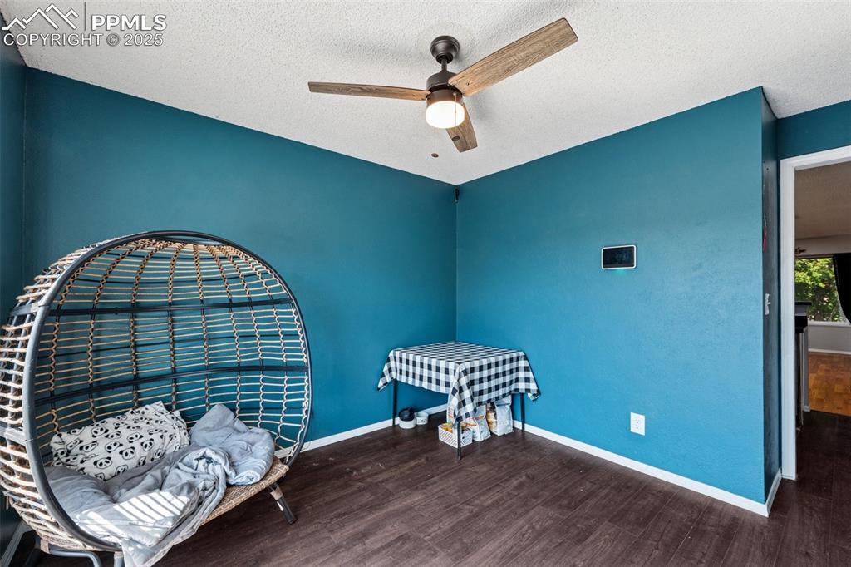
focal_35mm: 15
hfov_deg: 100.4
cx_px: 426
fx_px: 354
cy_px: 284
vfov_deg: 77.3
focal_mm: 15
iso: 800
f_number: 11
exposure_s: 1/10
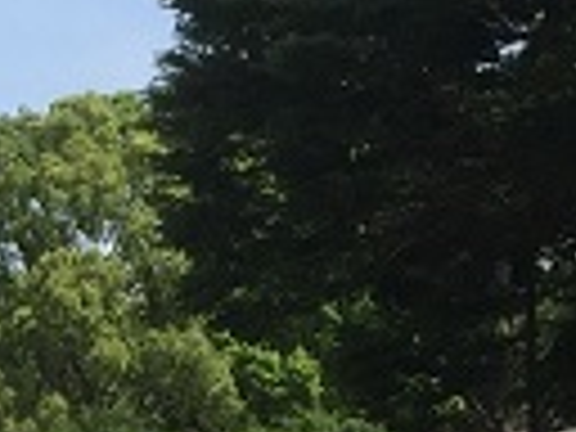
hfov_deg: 12.3
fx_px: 2579
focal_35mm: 155
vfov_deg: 8.8
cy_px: 1010
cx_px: -202
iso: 32
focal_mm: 4.15
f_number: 2.2
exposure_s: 1/2639
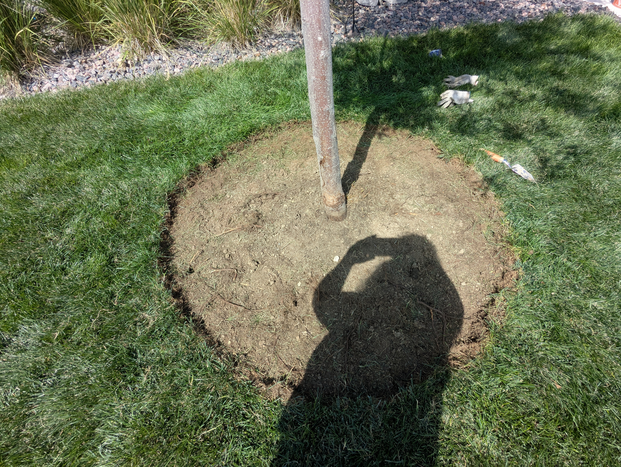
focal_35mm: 16
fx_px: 287
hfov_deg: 94.4
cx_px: 310
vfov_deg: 78.2
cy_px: 234
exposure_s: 1/743
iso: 41
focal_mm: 2.35
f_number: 2.2
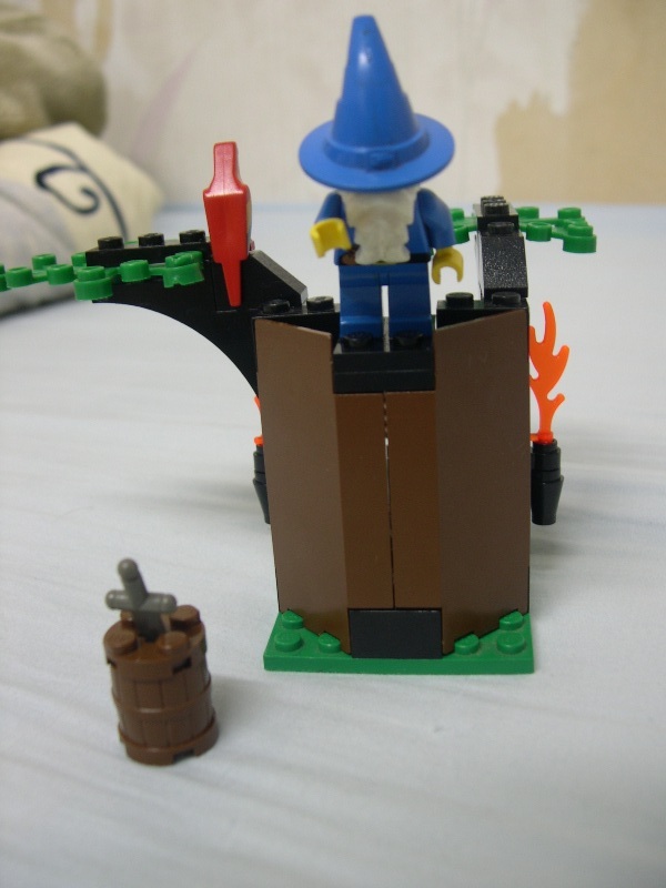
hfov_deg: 37.7
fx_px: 975
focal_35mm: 38
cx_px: 333
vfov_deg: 49.0
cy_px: 444
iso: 100
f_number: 2.8
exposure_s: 1/11.7
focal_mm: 8
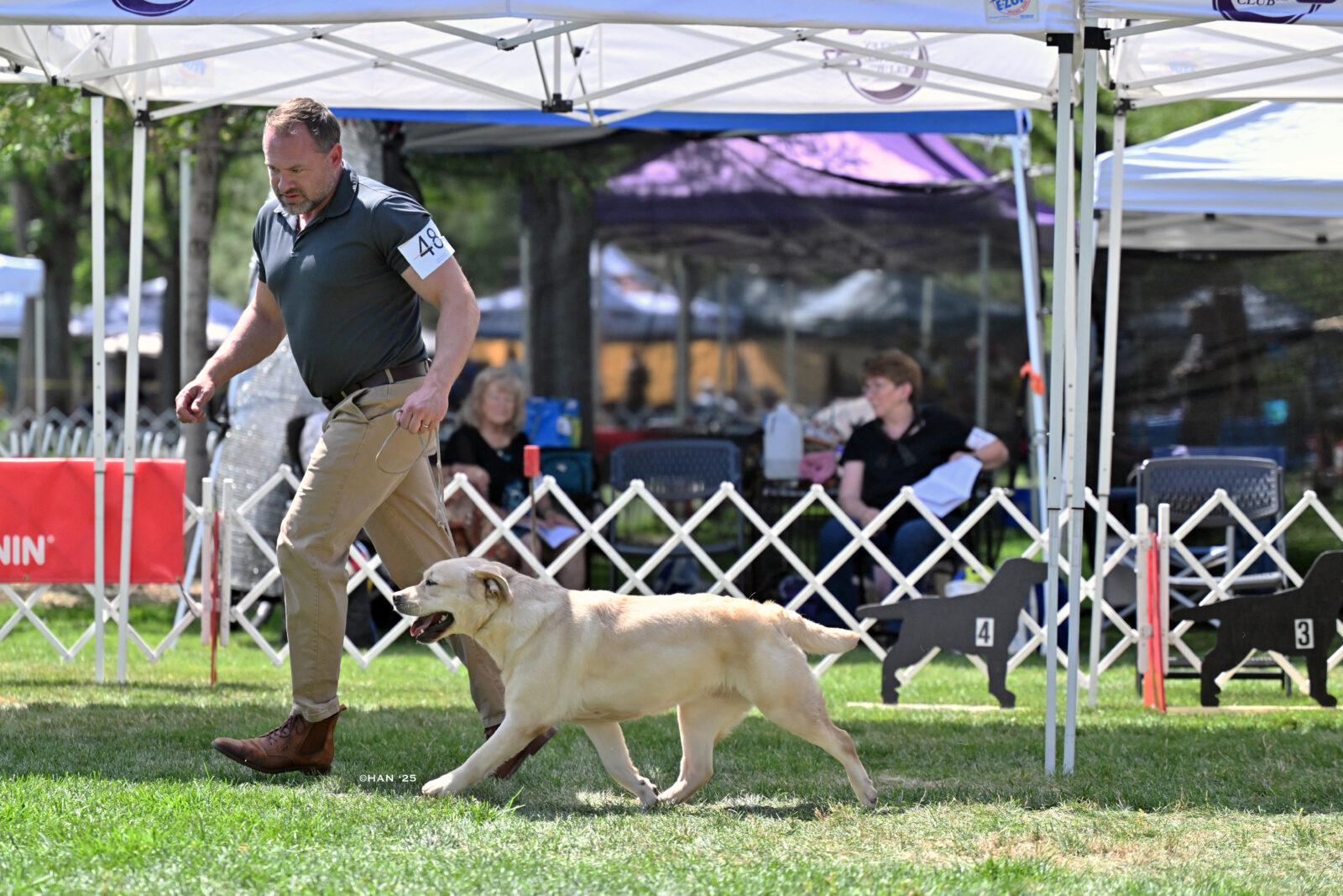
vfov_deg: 9.8
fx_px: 5223
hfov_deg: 14.7
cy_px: 448
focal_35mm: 140
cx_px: 672
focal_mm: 140
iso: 1250
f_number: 4
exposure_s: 1/5000
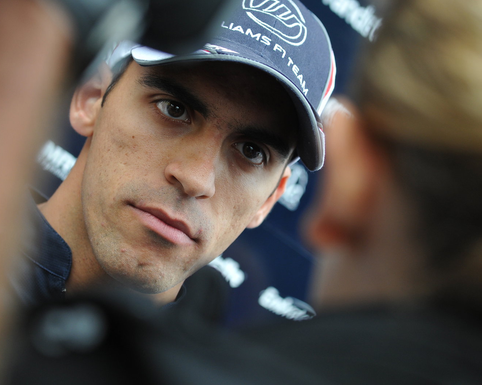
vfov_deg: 11.3
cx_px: 199
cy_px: 192
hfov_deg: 14.2
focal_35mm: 136
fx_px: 1940
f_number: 4
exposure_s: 1/500
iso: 400
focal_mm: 80
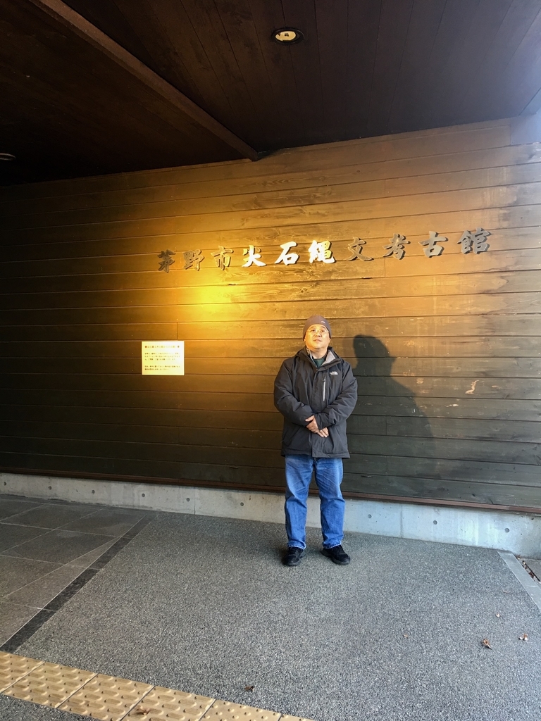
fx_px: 604
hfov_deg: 48.2
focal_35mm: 29
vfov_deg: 61.7
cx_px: 270
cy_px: 360
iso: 25
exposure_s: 1/15
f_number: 2.2
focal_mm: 4.15
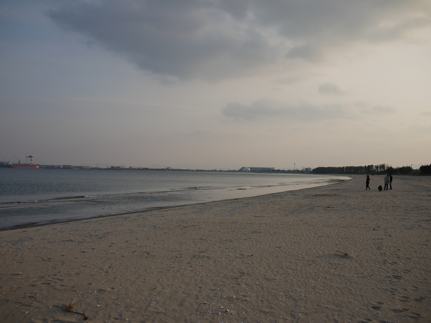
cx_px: 216
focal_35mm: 40
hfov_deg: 46.8
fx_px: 498
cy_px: 162
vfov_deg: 36.0
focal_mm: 20
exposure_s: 1/2000
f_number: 3.2
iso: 100
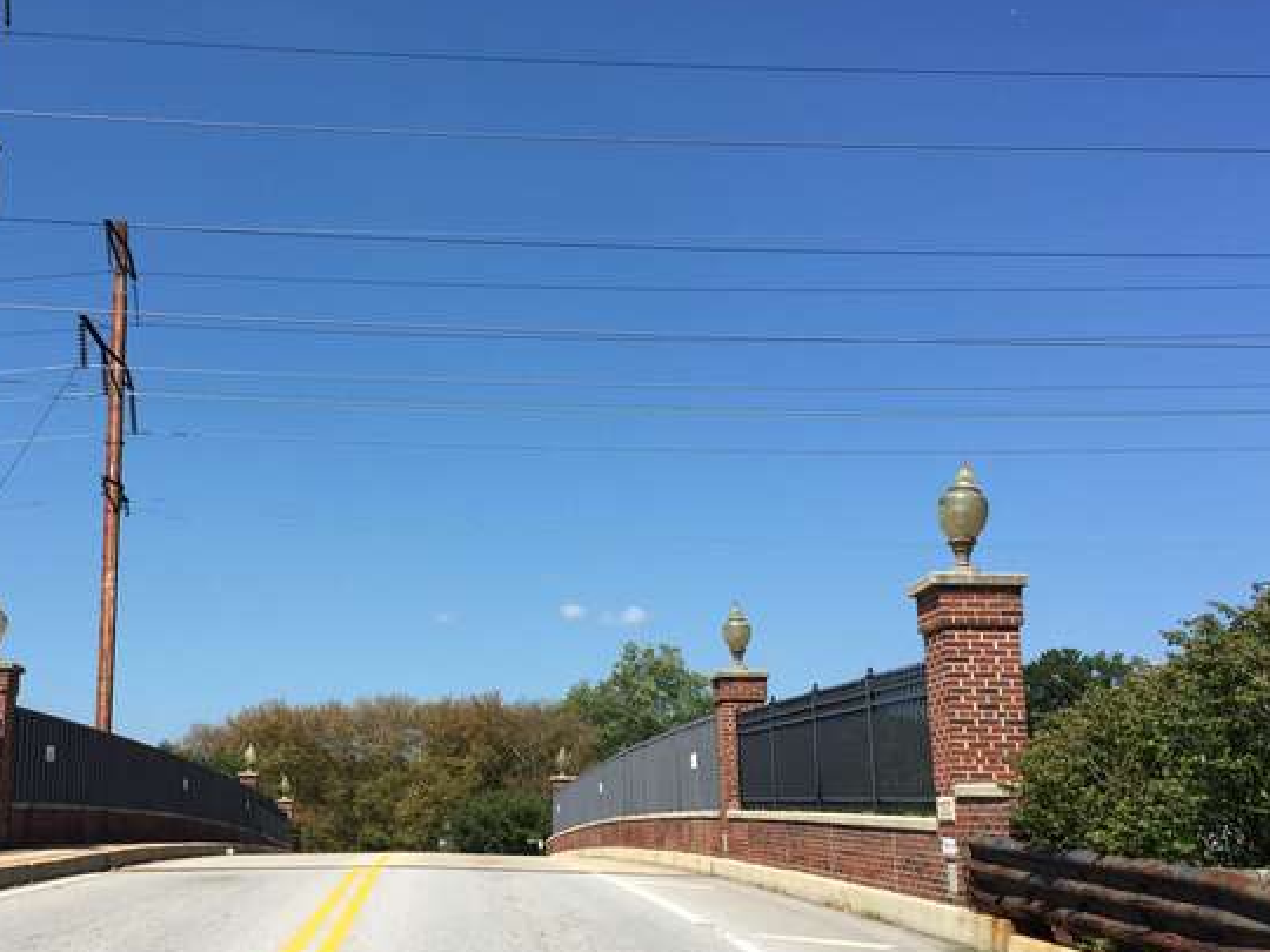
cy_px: 489
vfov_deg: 33.6
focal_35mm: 43
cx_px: 390
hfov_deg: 43.0
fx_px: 1578
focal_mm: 4.15
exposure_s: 1/2083
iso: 32
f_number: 2.2
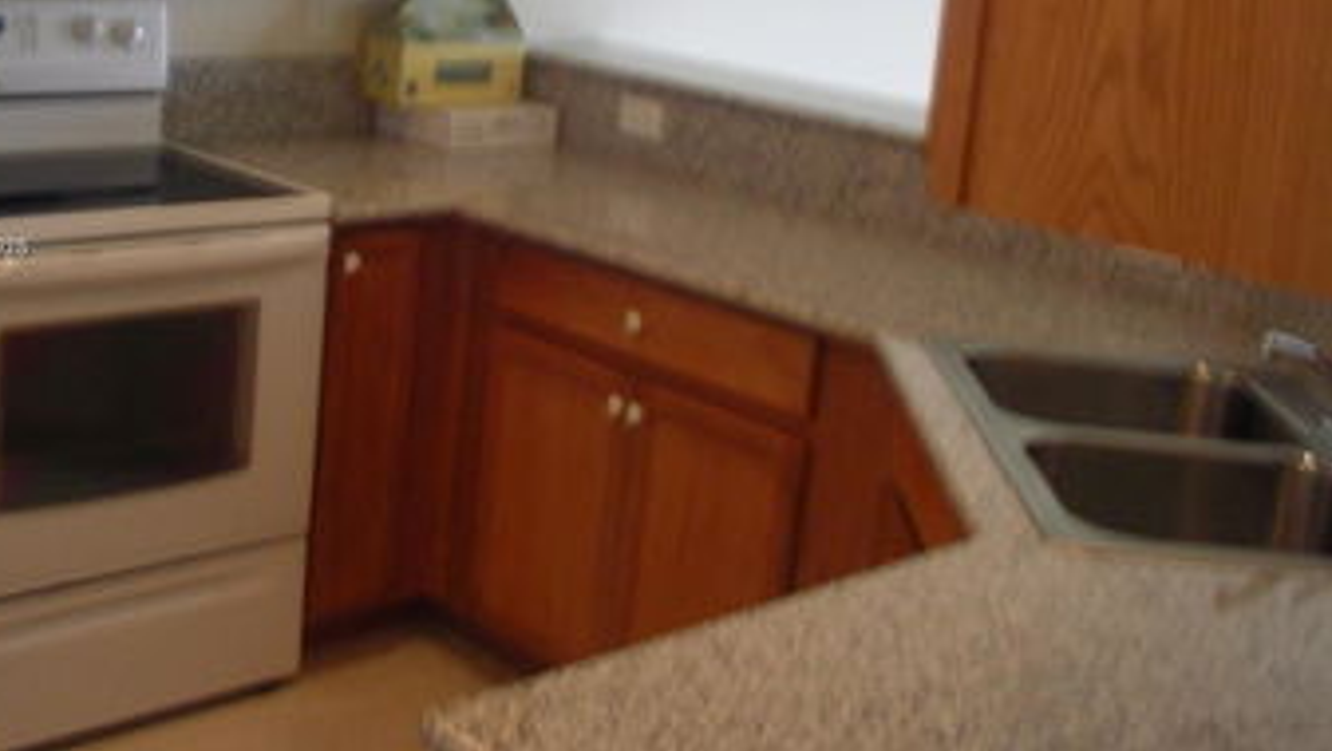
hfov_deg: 40.4
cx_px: 536
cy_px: 249
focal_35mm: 51
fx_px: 1802
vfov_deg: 23.4
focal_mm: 5.7
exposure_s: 1/6
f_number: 6.9
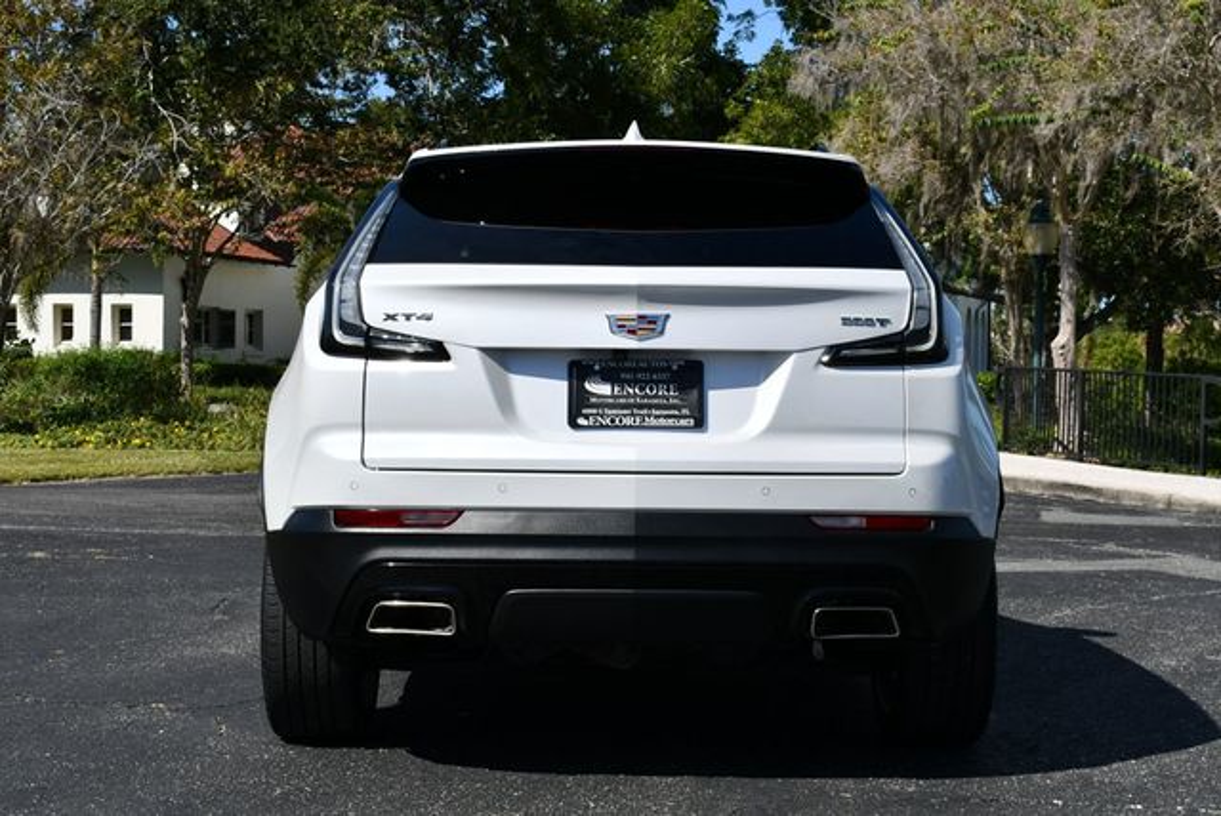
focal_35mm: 64
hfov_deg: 31.4
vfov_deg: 21.3
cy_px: 408
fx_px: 2173
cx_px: 610
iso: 100
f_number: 10
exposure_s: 1/400
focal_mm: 32
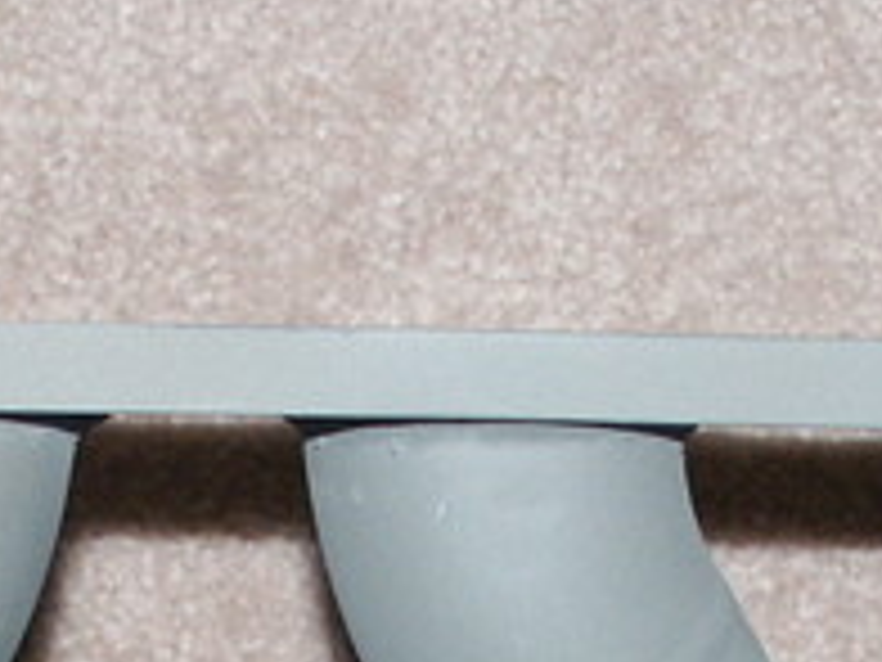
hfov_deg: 13.8
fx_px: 3644
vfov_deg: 10.0
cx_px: 248
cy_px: 1018
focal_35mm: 143
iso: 200
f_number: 3.5
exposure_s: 1/45
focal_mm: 9.16
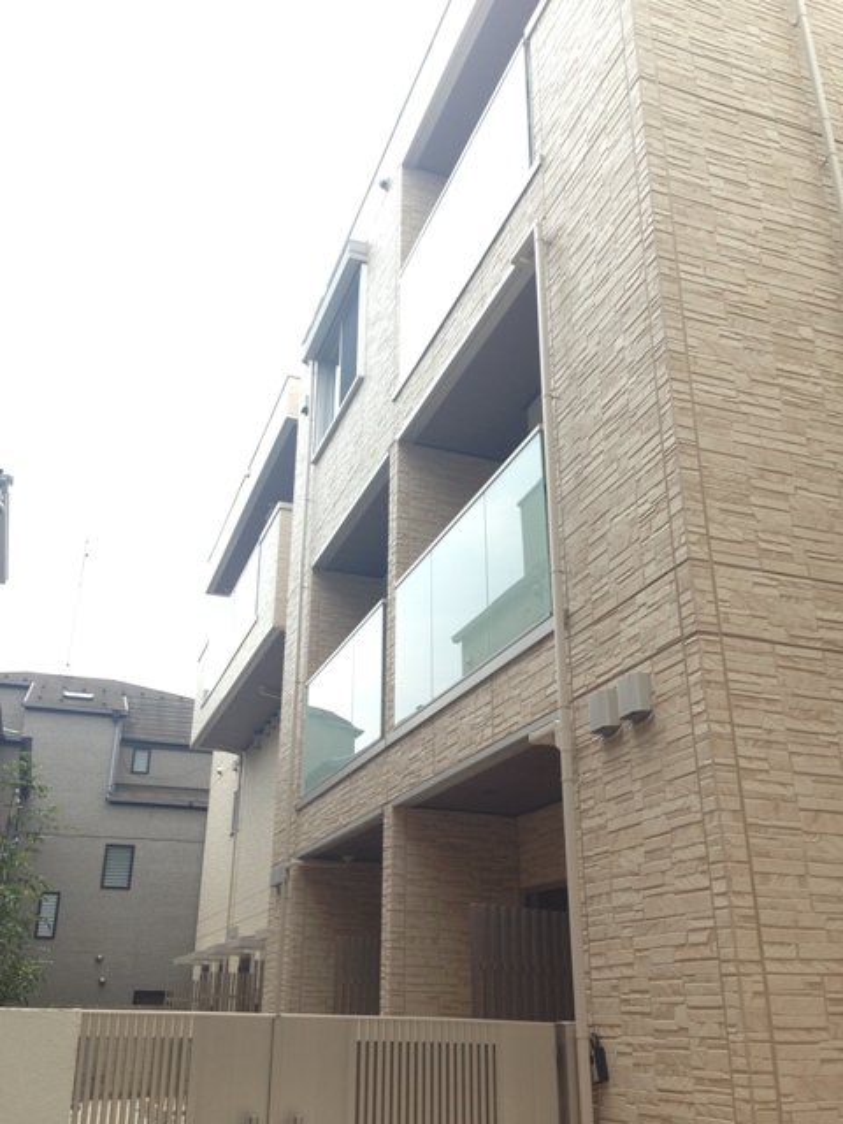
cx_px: 422
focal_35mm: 33
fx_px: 1072
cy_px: 562
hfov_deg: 42.9
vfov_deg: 55.4
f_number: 2.4
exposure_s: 1/463
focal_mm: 4.12
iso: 50
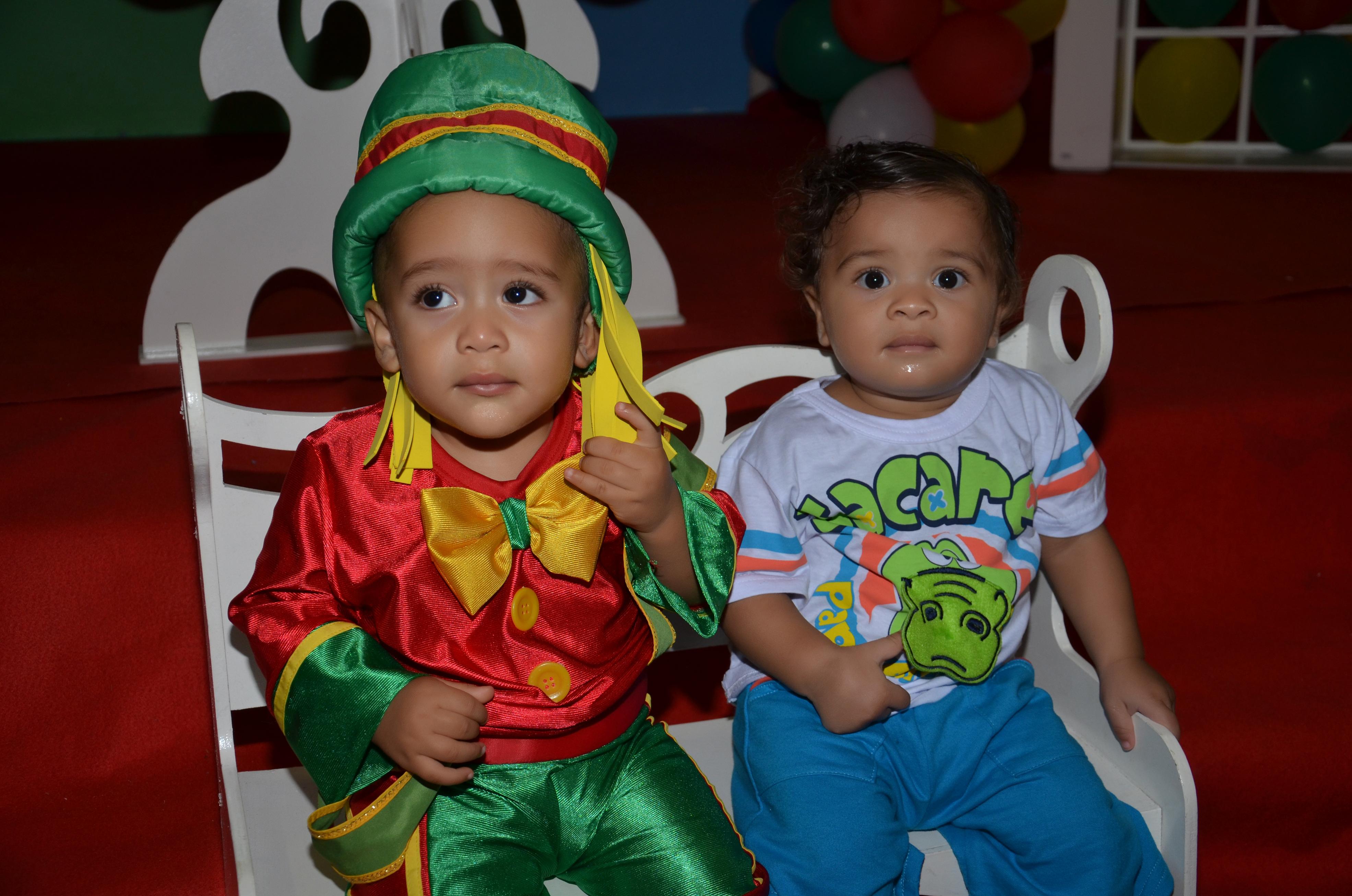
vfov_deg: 26.4
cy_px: 448
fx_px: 1911
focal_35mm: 51
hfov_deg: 39.0
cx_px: 676
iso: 360
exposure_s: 1/60
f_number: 4.2
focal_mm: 34
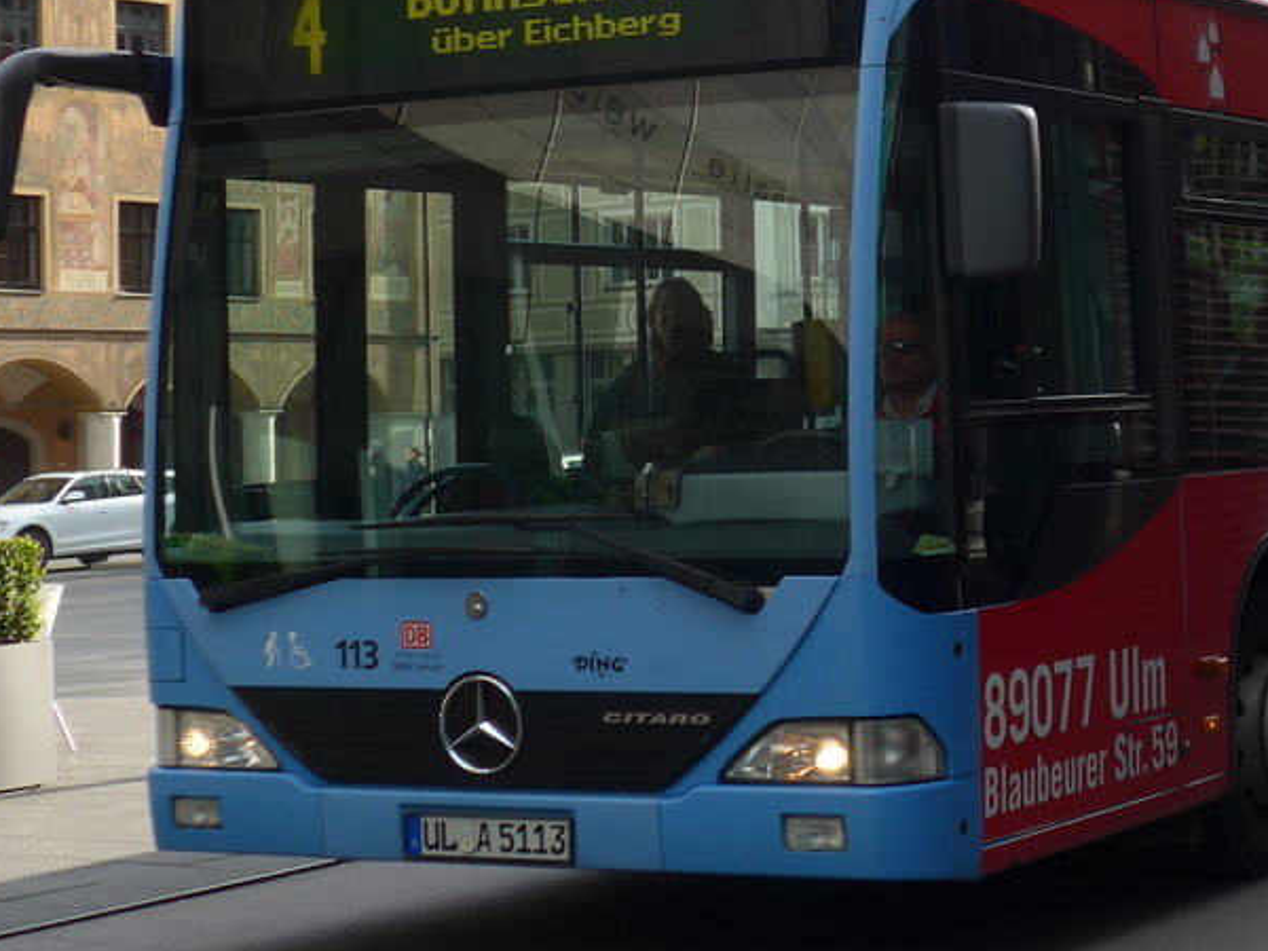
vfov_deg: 16.0
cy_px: 213
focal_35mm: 92
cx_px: 919
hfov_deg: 21.2
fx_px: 3370
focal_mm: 9.5
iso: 80
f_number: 3
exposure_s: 1/400
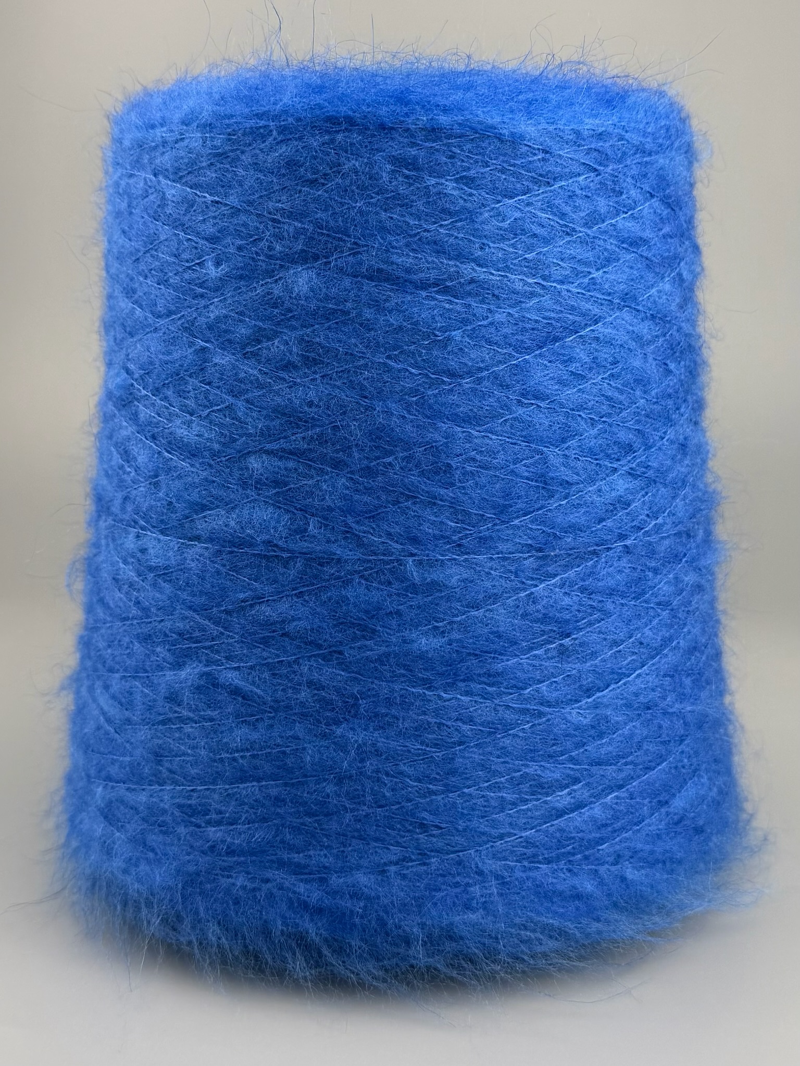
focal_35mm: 24
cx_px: 400
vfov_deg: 71.6
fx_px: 740
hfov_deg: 56.8
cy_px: 533
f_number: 1.78
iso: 80
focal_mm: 6.76
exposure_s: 1/708
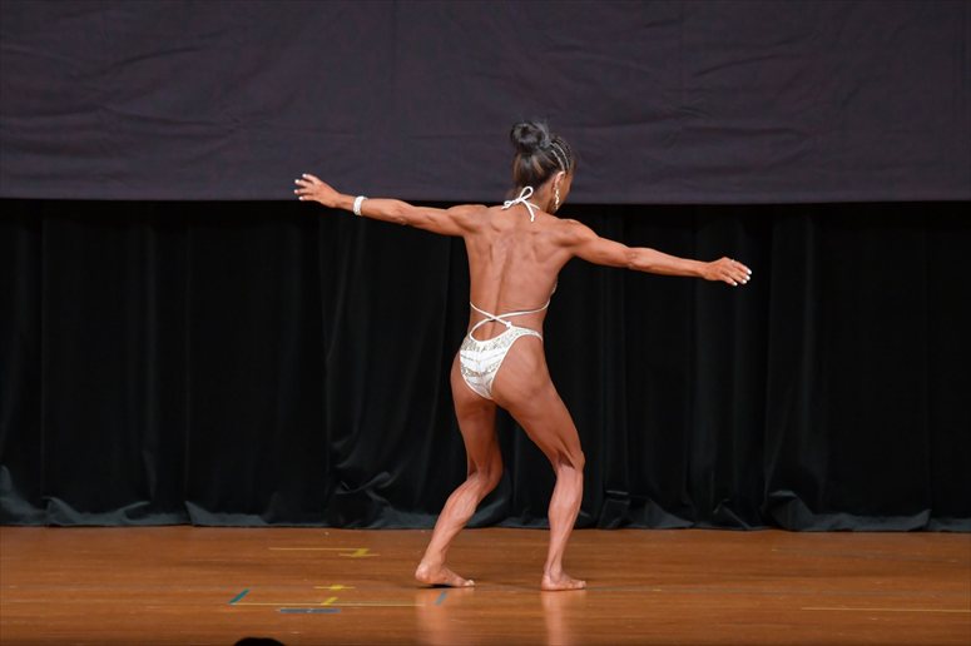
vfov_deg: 4.8
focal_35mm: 285
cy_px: 323
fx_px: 7683
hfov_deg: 7.2
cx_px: 486
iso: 4000
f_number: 5.6
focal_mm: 190
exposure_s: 1/400
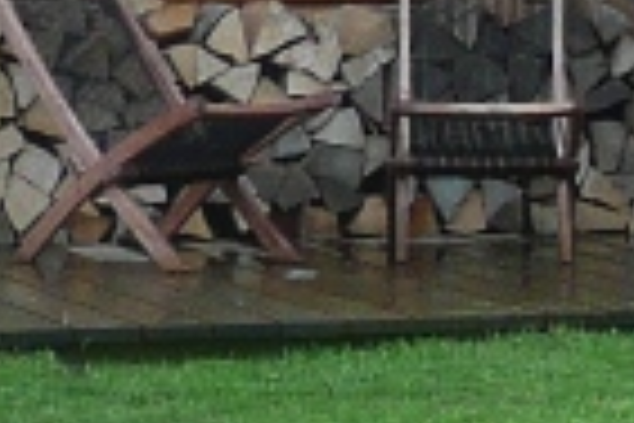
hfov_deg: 7.0
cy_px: -189
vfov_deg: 4.8
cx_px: 1232
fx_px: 4984
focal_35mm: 283
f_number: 3.5
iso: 100
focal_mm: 5.2
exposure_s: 1/40
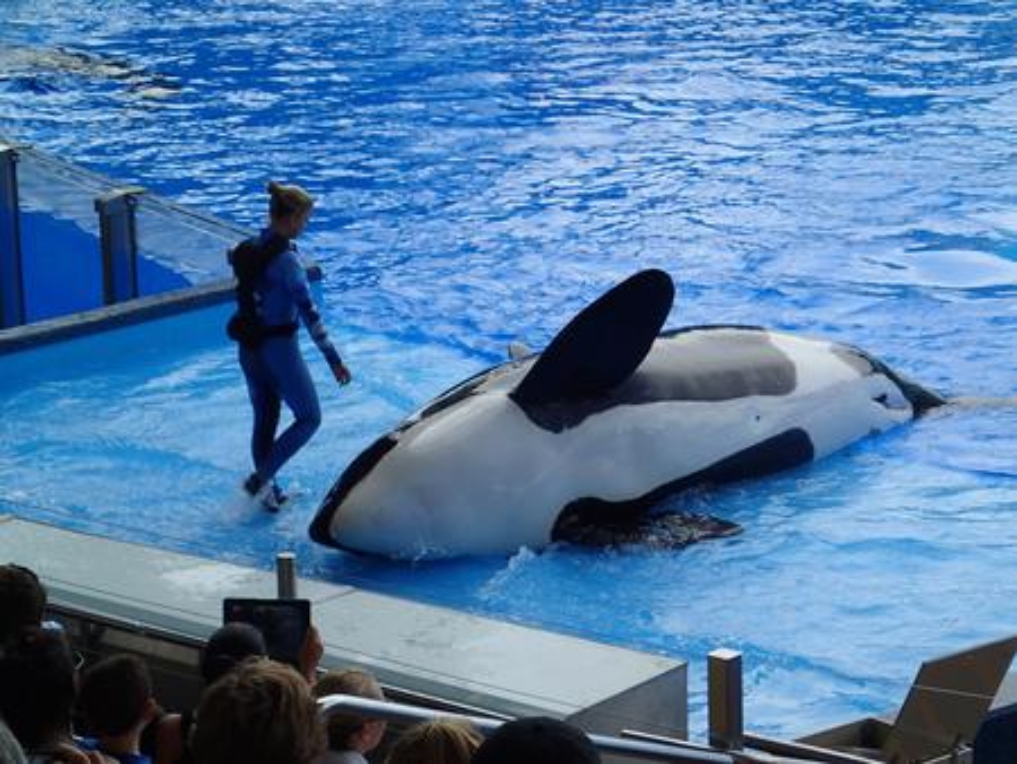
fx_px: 2940
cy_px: 382
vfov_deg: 14.8
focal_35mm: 100
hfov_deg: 19.6
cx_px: 508
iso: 200
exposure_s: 1/500
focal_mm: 18
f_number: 4.9
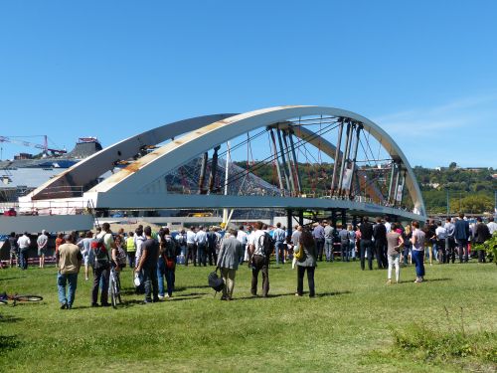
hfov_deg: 44.8
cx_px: 248
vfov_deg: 34.3
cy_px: 186
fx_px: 603
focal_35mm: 42
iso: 100
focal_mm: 7.6
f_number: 4
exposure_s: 1/800
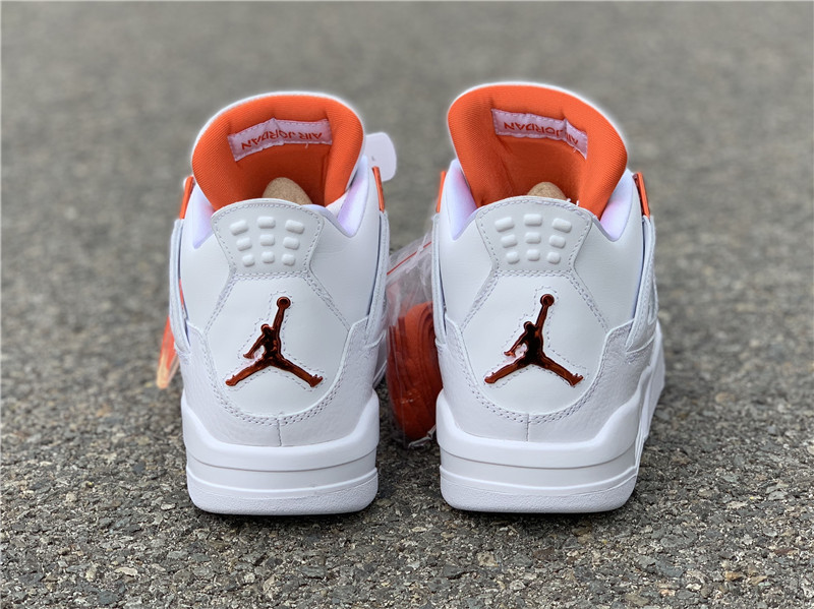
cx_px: 407
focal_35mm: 52
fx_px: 1222
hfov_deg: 36.8
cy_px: 304
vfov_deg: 28.0
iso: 16
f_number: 2.4
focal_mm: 6
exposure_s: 1/615
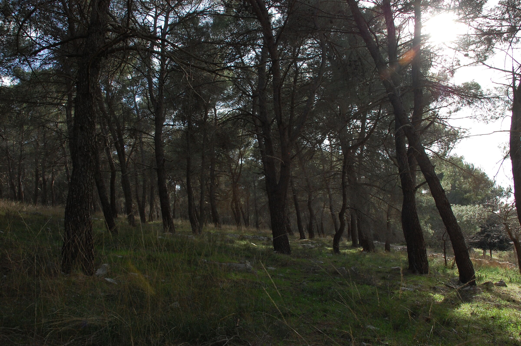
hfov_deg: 67.4
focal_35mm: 27
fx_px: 390
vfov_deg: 47.9
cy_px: 173
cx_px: 260
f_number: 8
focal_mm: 18
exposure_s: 1/250
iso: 400
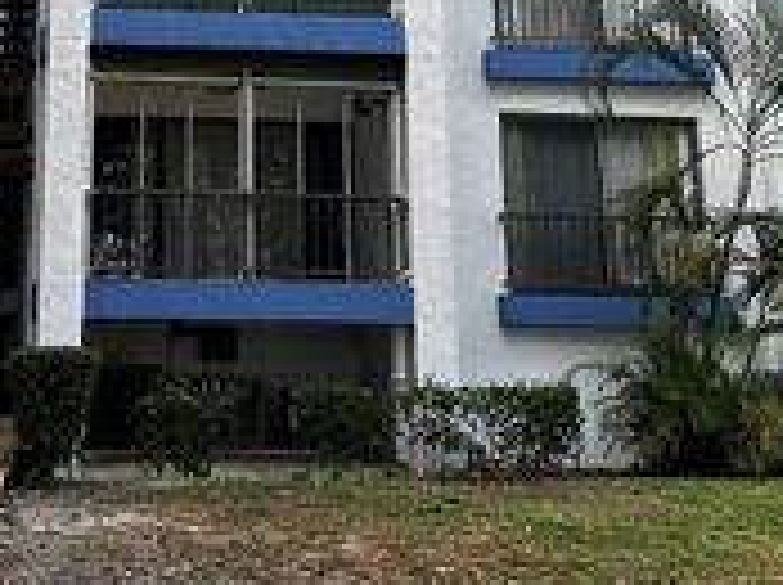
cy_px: -79
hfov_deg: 27.7
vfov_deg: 20.2
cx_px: 171
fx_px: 1559
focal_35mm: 69
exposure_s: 1/685
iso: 80
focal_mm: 6.86
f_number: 1.78
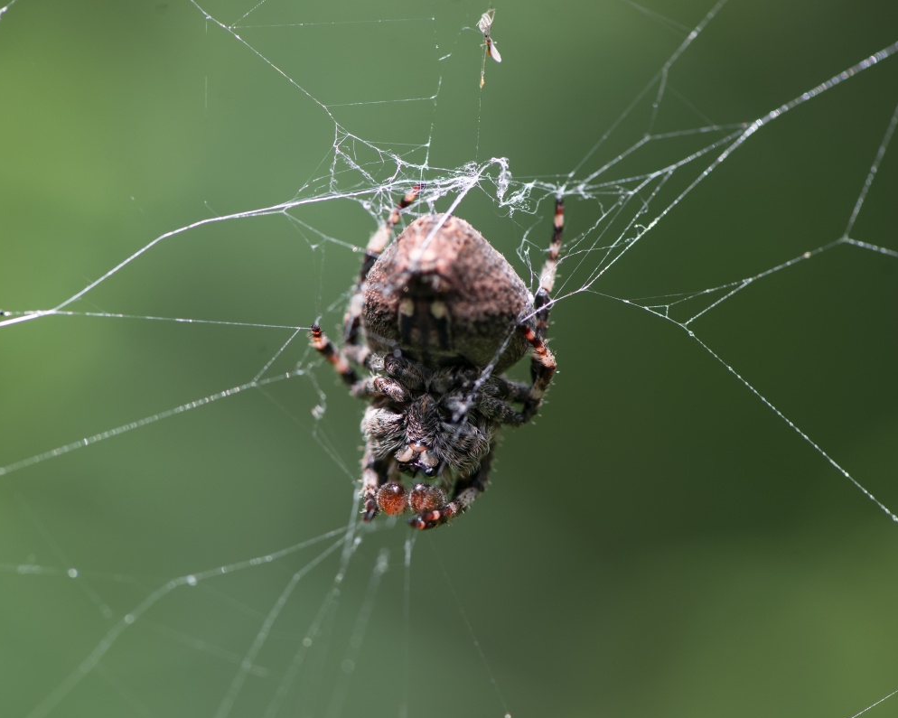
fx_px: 3162
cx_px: 387
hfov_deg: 16.2
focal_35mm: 119
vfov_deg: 13.0
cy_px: 361
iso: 400
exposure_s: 1/250
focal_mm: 105
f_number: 5.6
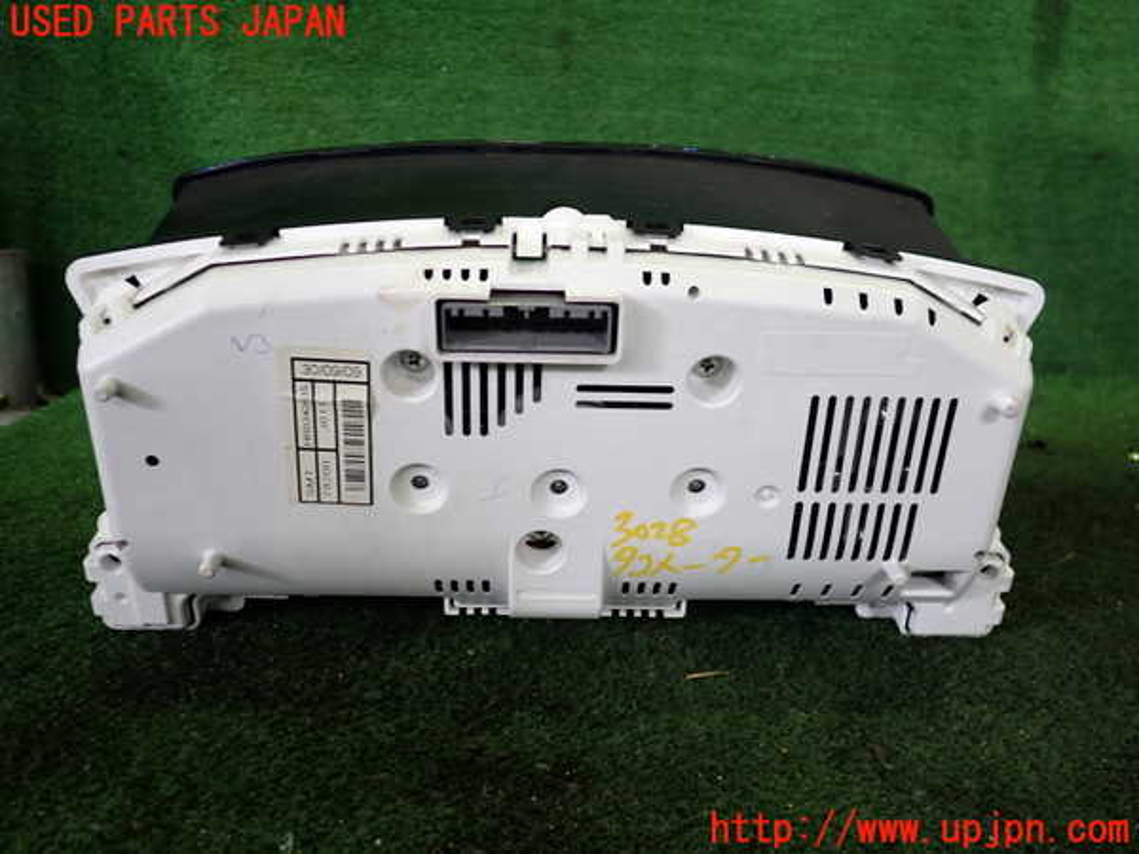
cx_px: 570
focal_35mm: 30
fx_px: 987
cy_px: 427
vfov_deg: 46.8
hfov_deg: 60.0
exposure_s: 1/50
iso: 200
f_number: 2.3
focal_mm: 5.4
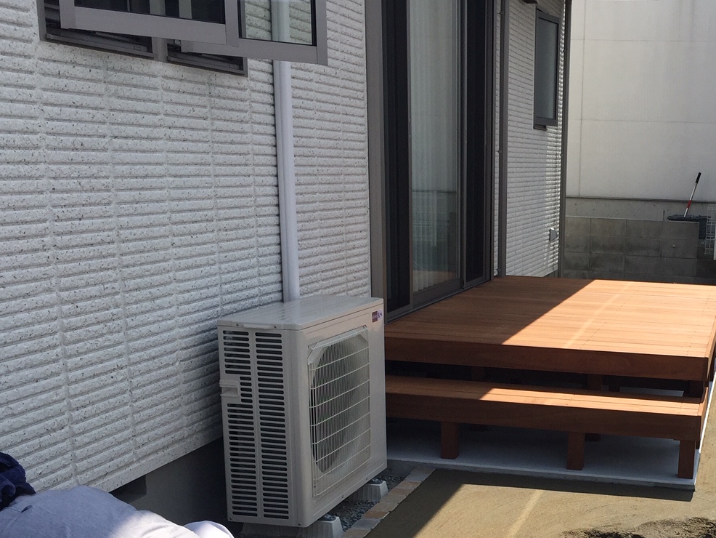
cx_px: 579
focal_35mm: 48
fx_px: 993
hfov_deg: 38.1
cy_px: 417
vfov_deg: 29.7
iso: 32
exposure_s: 1/1883
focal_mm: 4.15
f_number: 2.2
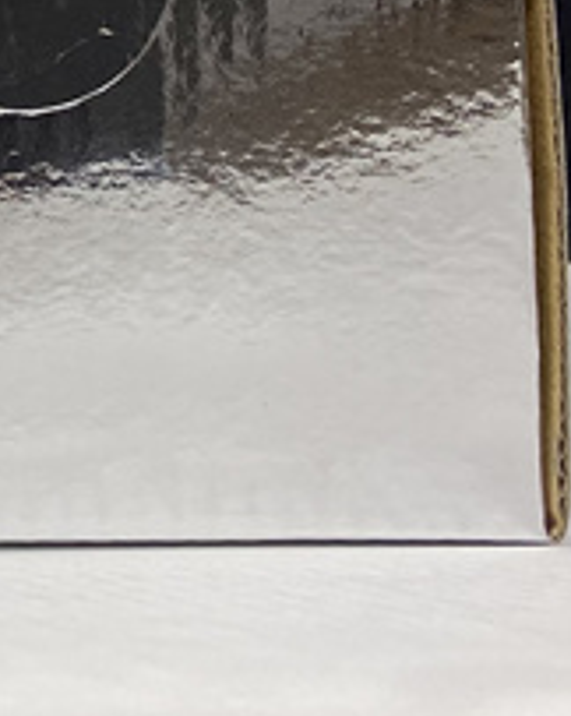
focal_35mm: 125
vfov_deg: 14.4
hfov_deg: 10.0
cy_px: -360
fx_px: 2645
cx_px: -1015
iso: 50
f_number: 1.8
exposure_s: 1/100
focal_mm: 4.25
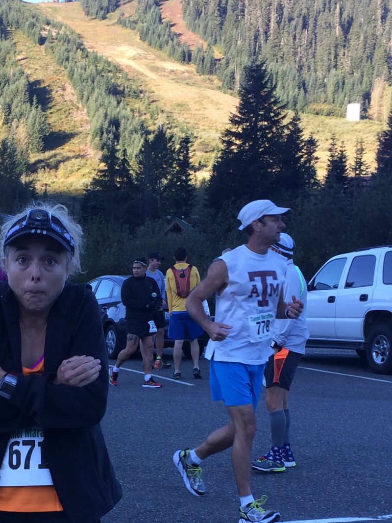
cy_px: 435
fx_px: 1087
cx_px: 48
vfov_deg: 26.4
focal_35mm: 72
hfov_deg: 20.1
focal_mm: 4.12
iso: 32
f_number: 2.2
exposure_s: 1/318
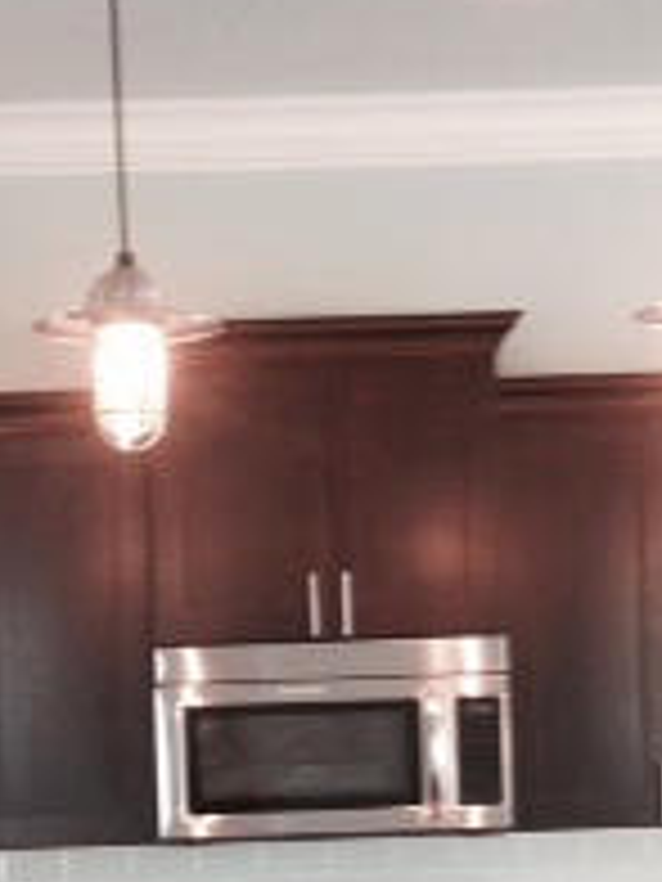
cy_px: 765
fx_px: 2754
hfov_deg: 13.7
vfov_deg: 18.0
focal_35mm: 108
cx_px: 320
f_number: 2.4
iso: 80
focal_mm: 4.12
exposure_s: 1/20
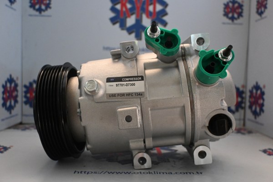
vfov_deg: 38.4
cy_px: 91
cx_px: 136
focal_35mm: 34
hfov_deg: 55.1
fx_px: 262
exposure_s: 1/125
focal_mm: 23
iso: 2800
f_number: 4.2
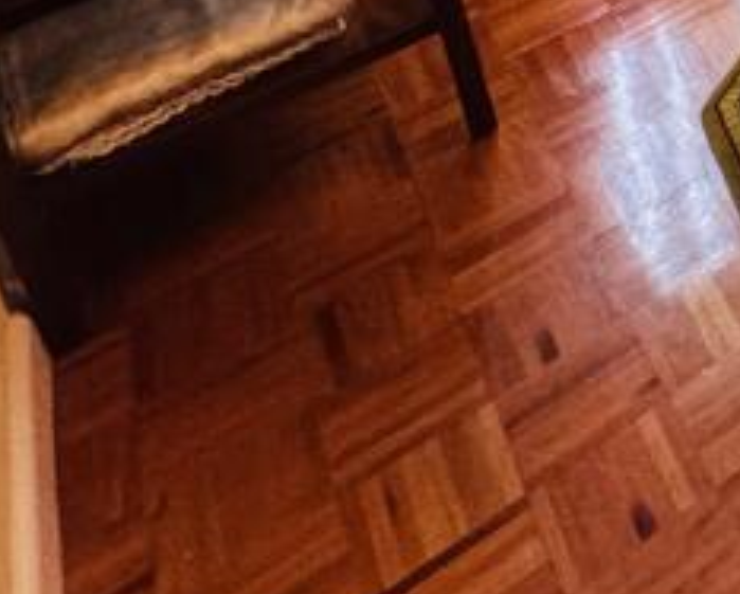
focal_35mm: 60
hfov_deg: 19.9
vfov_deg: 17.9
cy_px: -588
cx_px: 1413
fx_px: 1316
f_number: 2.2
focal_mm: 2.22
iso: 200
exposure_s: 1/50
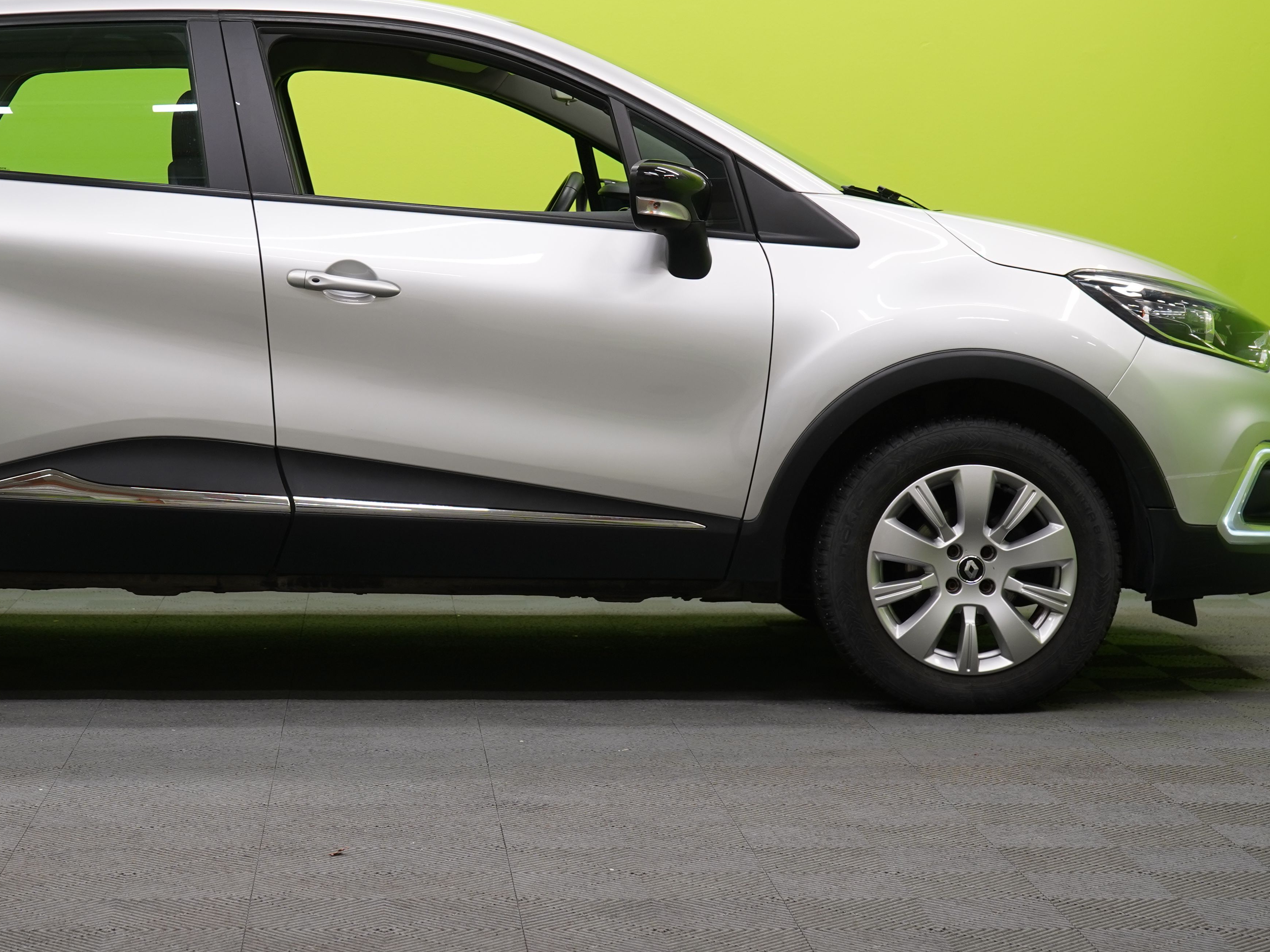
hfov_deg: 24.0
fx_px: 2972
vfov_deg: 18.2
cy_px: 321
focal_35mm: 81
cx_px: 405
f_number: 5.6
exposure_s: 1/30
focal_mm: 49
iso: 400
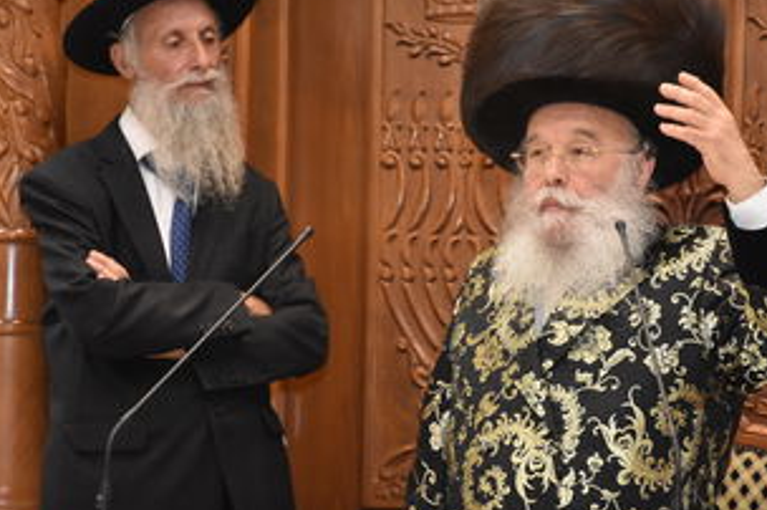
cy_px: 235
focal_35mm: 168
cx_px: 497
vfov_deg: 8.2
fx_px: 3568
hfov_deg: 12.3
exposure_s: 1/100
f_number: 5.6
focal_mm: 85
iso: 3200
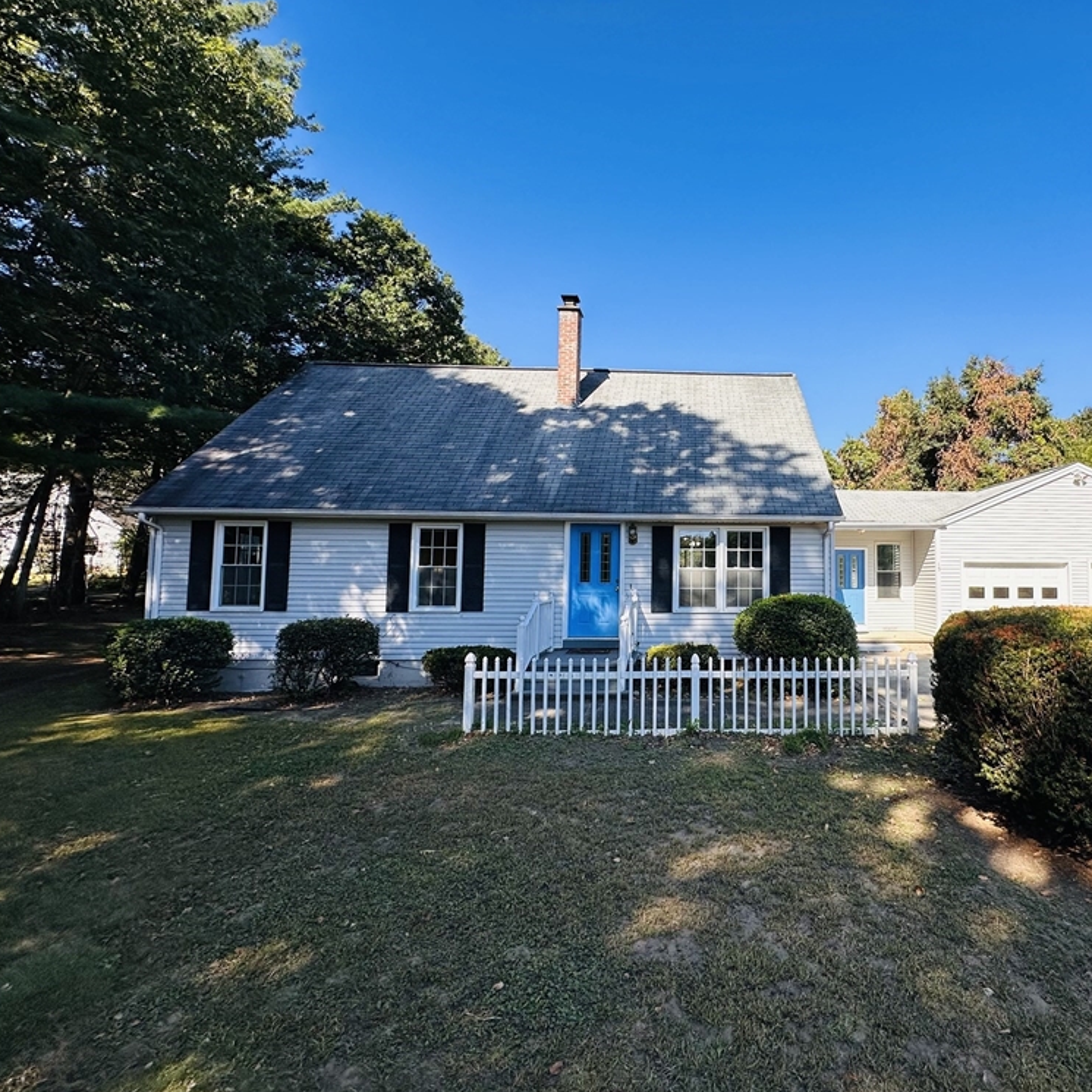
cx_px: 717
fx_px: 607
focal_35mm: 17
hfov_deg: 81.5
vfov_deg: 84.0
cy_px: 539
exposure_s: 1/1052
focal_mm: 2.22
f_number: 2.2
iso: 50
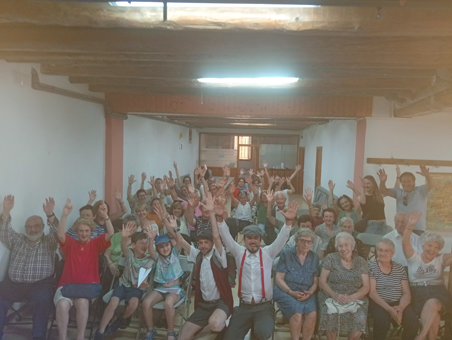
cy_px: 170
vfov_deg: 49.9
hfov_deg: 63.4
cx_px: 226
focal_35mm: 28
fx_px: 366
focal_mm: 3.98
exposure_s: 1/33.3
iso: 349
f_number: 1.8
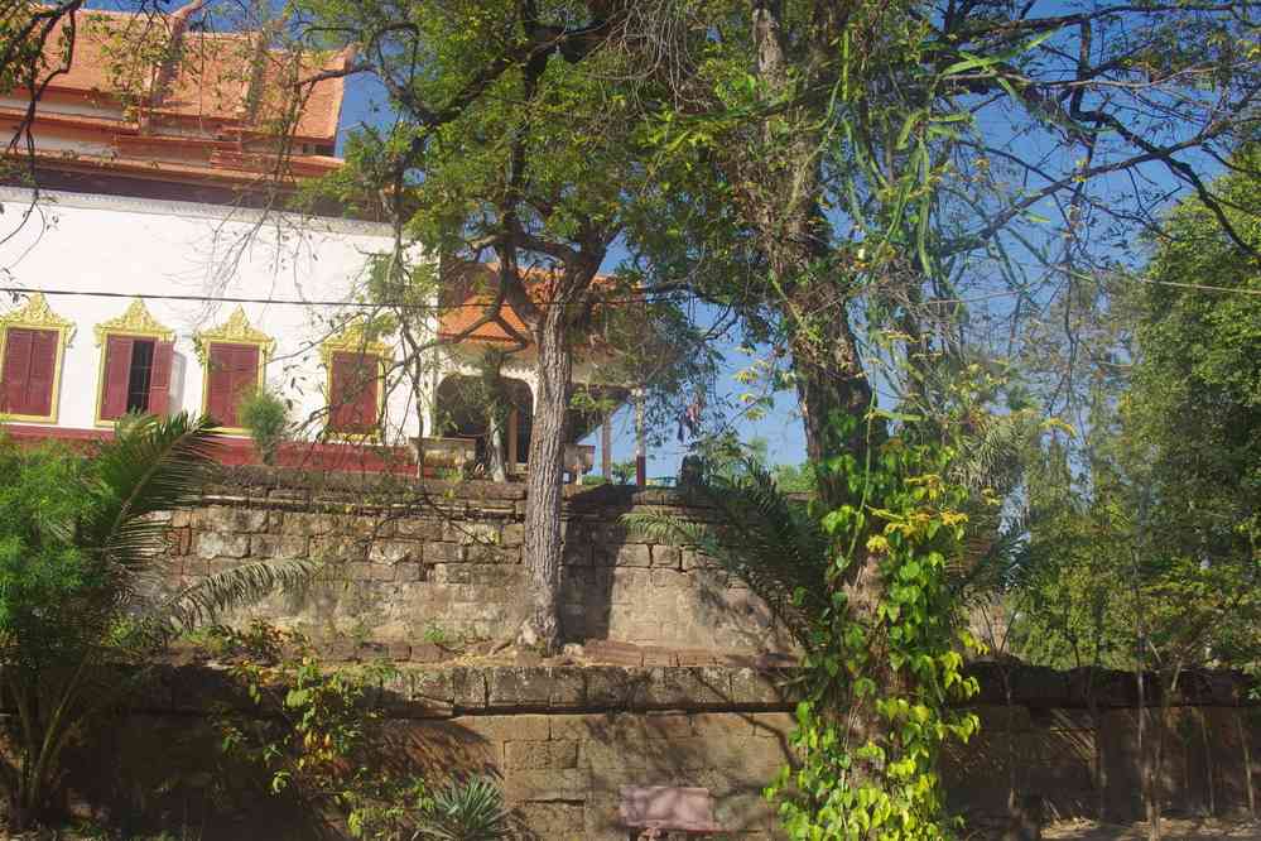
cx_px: 630
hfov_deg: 55.1
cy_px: 420
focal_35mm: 34
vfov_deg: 38.4
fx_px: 1208
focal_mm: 23
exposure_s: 1/60
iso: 200
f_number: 11
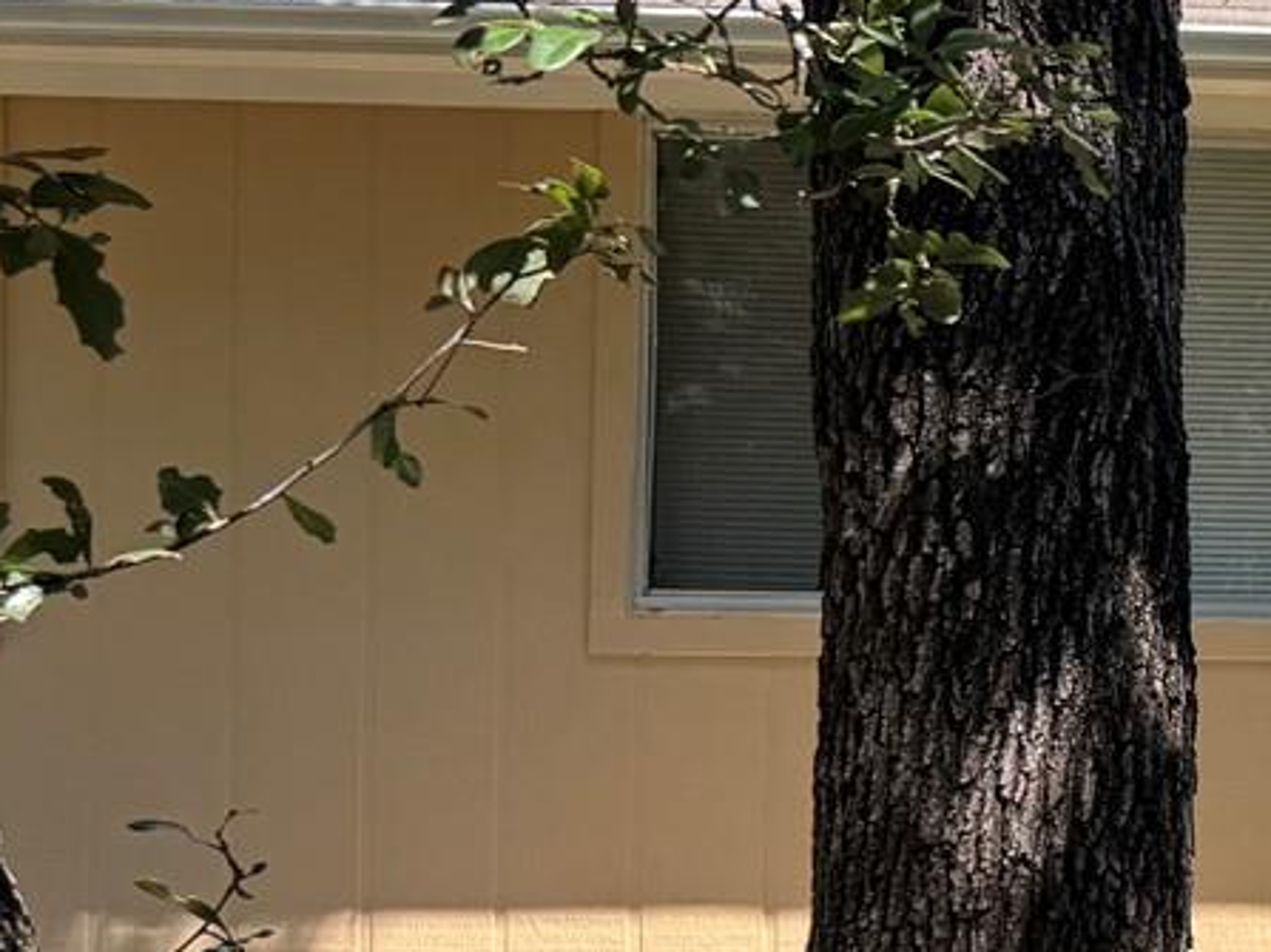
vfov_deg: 13.4
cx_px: 2386
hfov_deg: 15.1
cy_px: 574
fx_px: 4038
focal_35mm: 110
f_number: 1.78
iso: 80
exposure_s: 1/842
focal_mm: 6.76
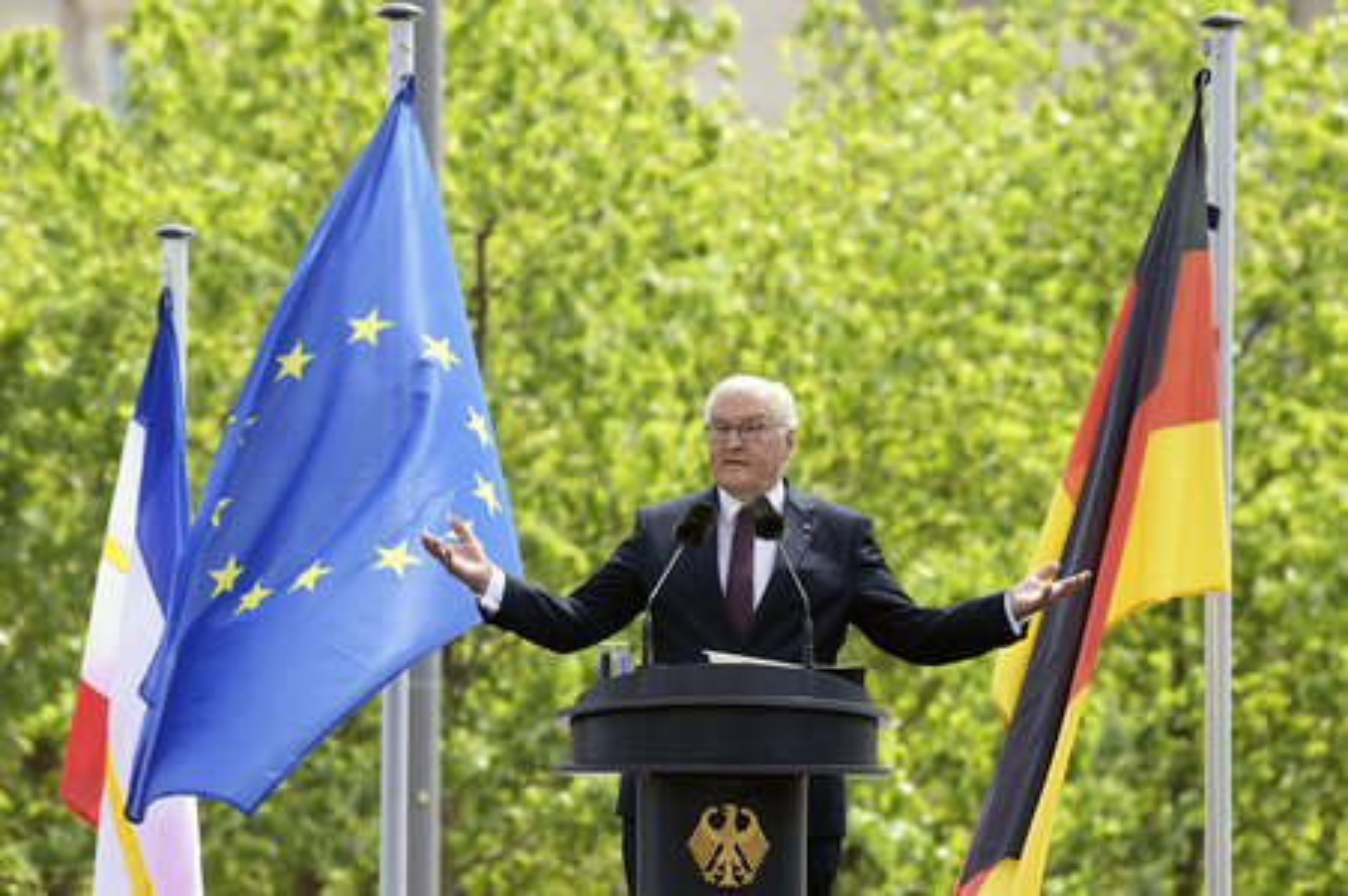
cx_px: 674
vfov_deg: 2.7
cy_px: 448
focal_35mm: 500
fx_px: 18708
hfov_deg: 4.1
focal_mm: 500
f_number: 11
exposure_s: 1/250
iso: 400
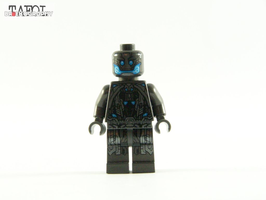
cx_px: 133
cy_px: 100
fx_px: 807
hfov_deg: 18.7
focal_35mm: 105
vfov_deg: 14.1
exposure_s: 1/60
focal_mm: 17.5
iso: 400
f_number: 4
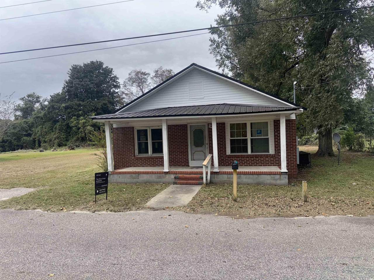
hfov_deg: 71.6
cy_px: 140
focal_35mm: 24
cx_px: 187
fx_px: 259
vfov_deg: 56.8
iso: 80
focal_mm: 6.76
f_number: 1.78
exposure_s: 1/633
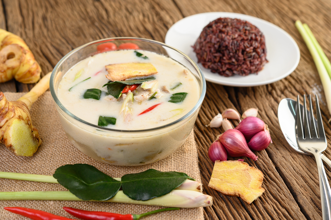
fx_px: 551
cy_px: 110
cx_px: 166
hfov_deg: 33.4
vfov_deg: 22.6
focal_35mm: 60
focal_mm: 60
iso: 100
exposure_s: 1/125
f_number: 6.3
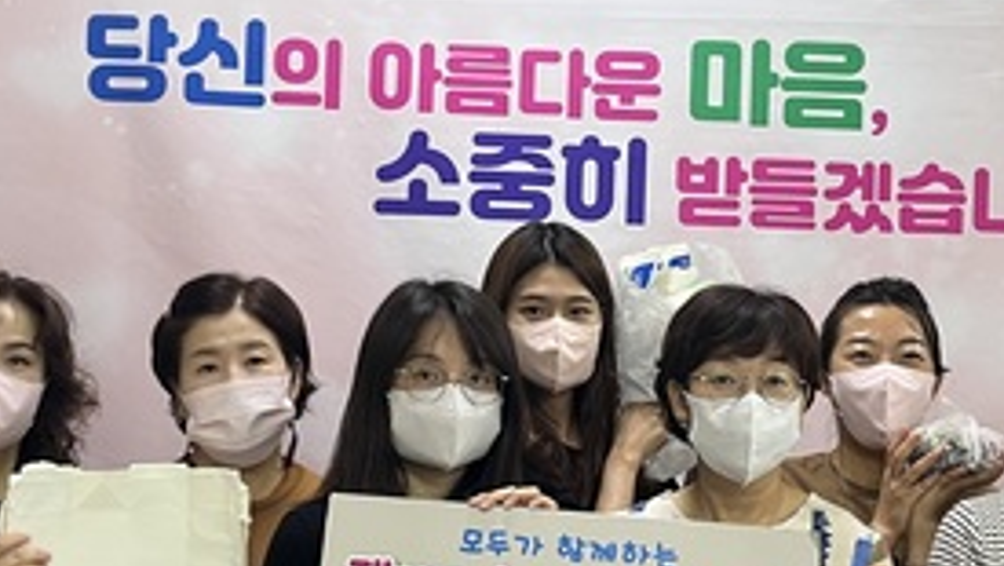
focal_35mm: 66
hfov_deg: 31.9
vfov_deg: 18.3
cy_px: 362
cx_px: 551
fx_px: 1758
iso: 125
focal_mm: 5.1
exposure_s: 1/80
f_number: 1.6
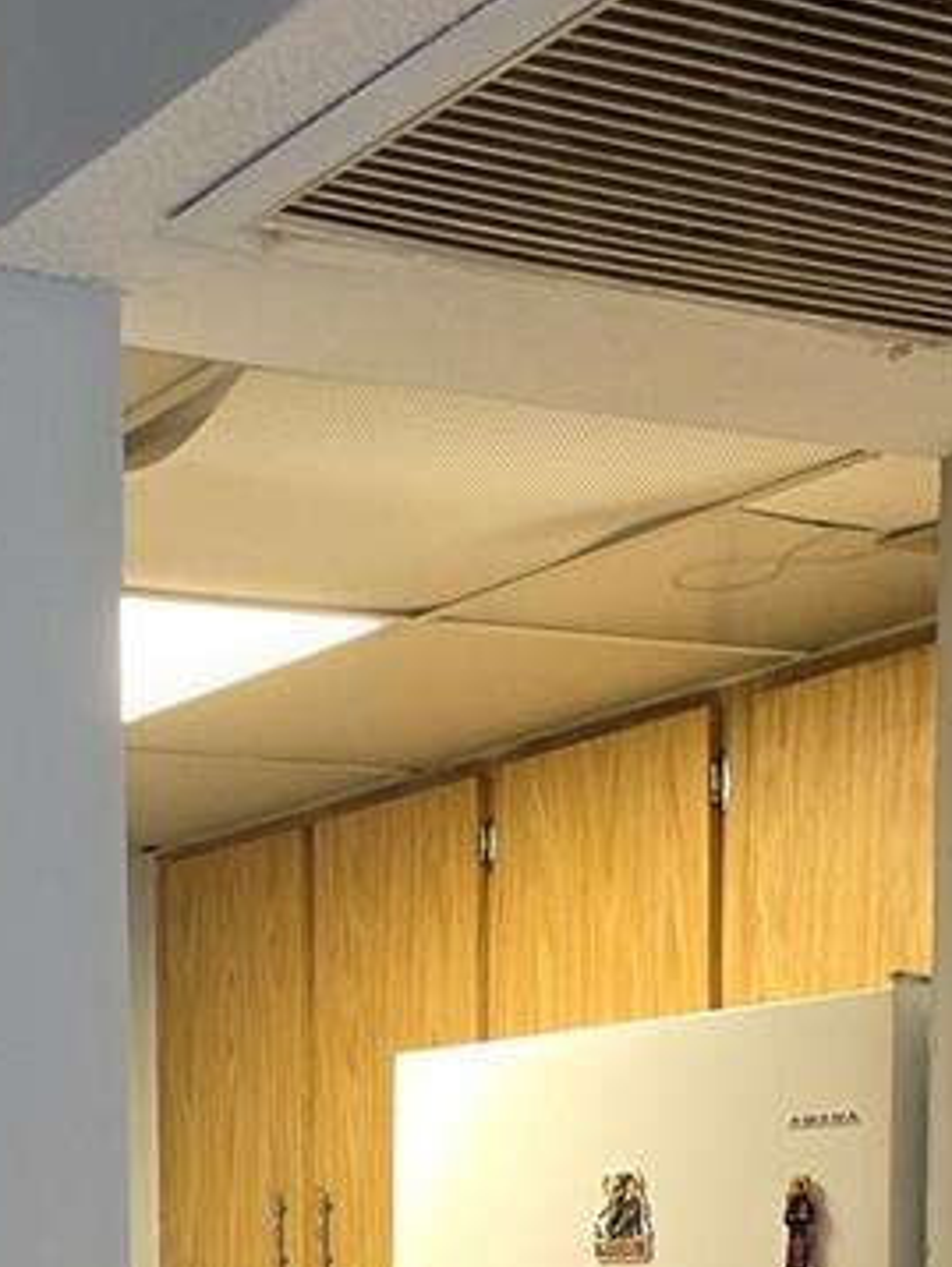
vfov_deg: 23.1
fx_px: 2820
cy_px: 1547
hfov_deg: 18.7
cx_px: 14
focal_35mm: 77
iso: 200
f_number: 1.7
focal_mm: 6.3
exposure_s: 1/120
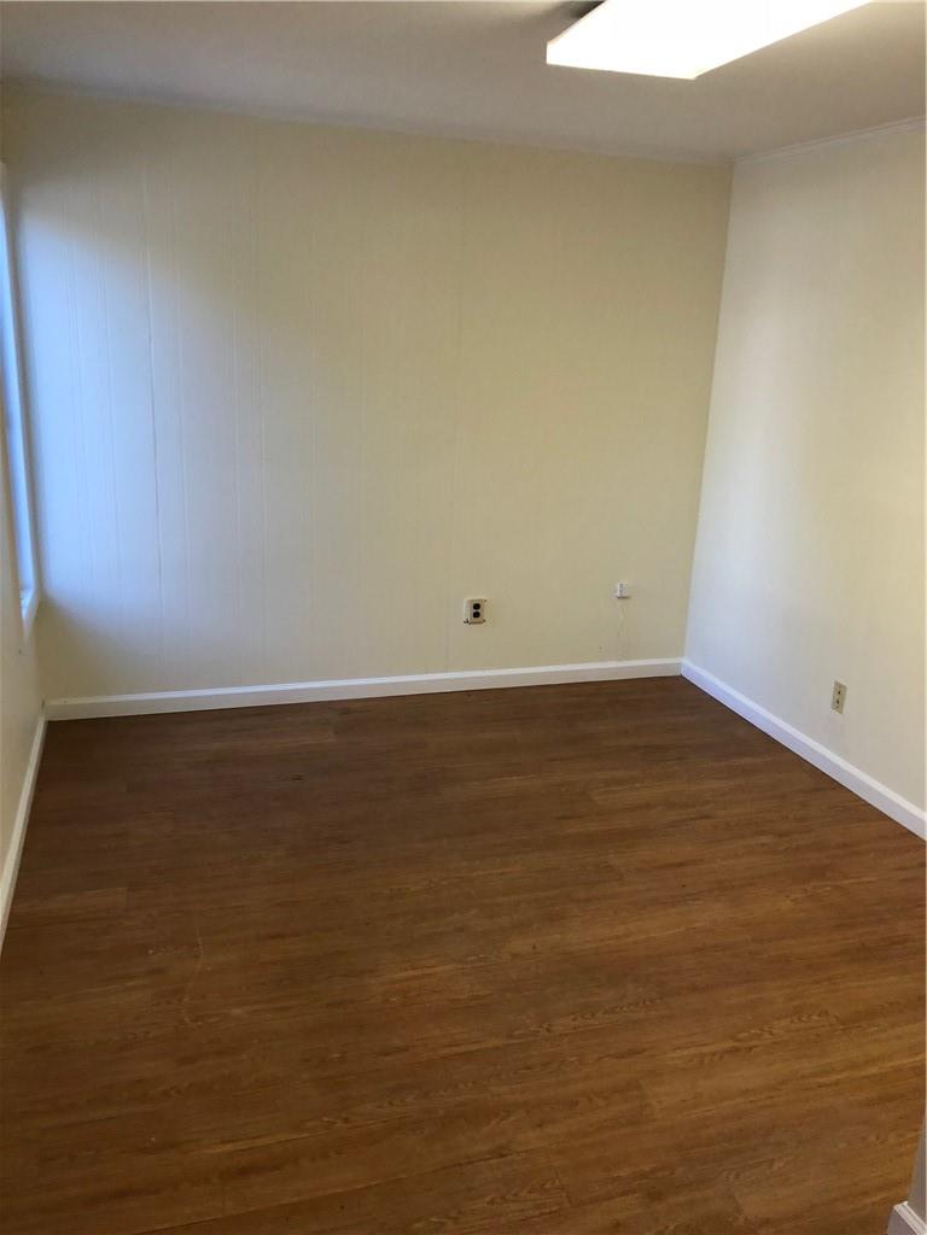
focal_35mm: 28
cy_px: 618
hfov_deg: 49.7
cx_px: 464
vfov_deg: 63.4
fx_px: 1000
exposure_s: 1/30
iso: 32
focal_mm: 4
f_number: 1.8
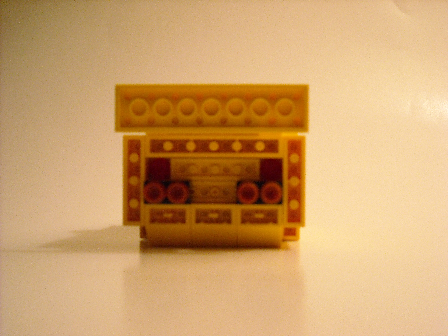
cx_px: 224
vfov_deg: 27.0
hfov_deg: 35.5
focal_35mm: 54
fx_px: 699
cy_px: 168
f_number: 3.3
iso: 400
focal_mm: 8.85
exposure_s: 1/40
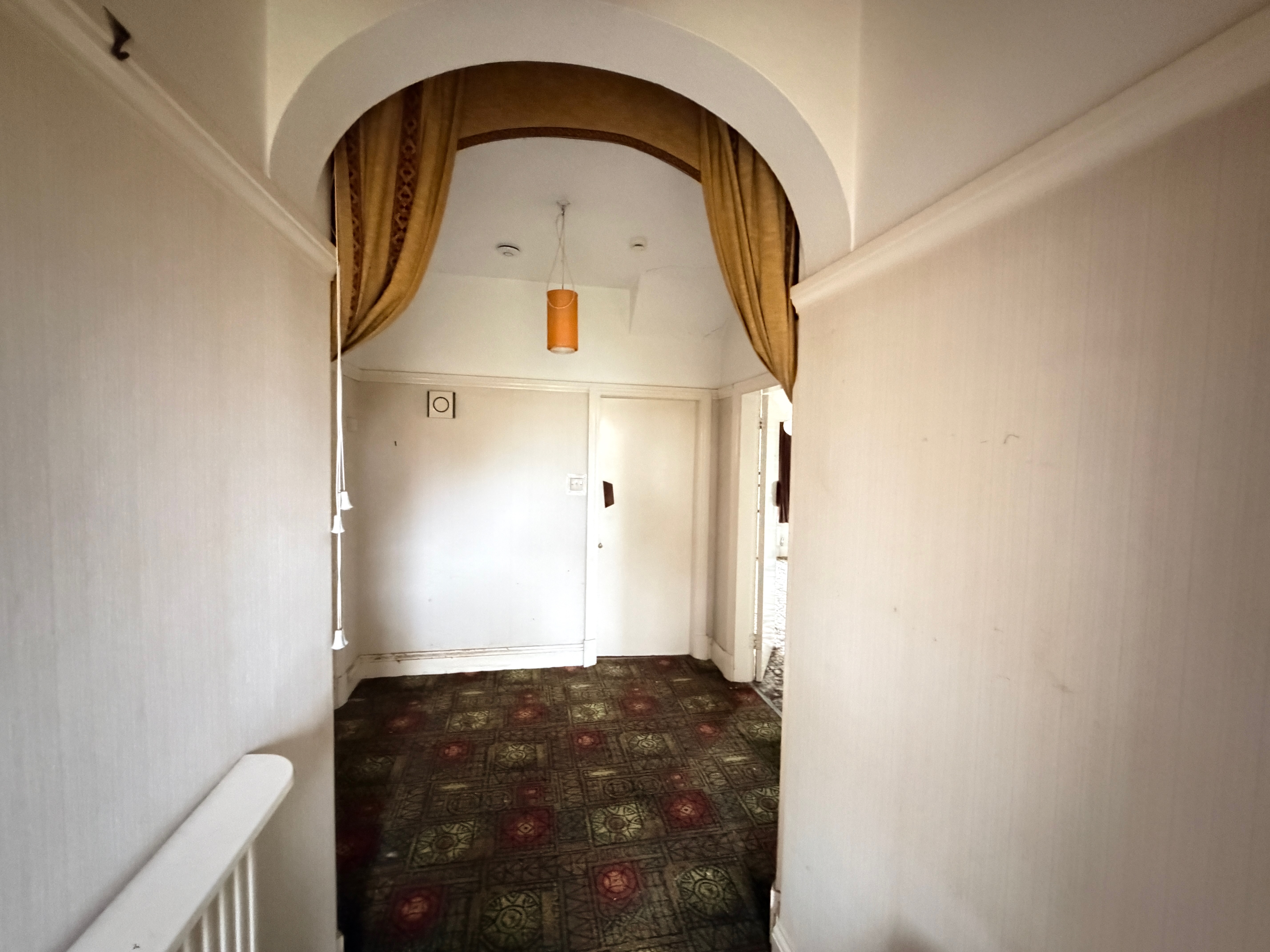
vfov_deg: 85.7
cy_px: 476
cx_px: 635
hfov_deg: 102.1
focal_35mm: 14
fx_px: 514
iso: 3200
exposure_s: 1/23
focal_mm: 2.22
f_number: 2.2
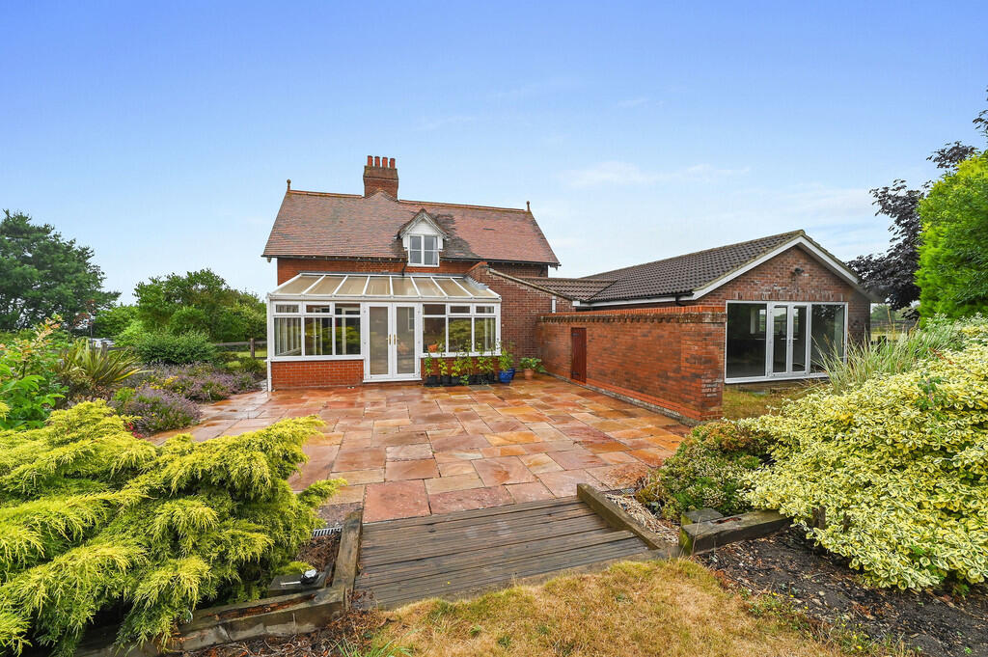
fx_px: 384
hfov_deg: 104.3
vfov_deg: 81.1
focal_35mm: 14
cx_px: 494
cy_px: 328
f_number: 8
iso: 500
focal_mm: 14
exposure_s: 1/320
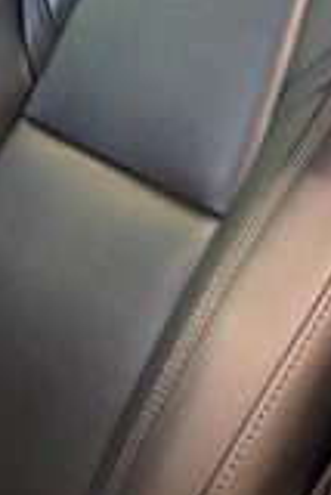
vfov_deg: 20.0
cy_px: 43
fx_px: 1376
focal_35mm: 100
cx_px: -356
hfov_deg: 12.0
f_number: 1.78
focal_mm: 6.76
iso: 500
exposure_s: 1/60
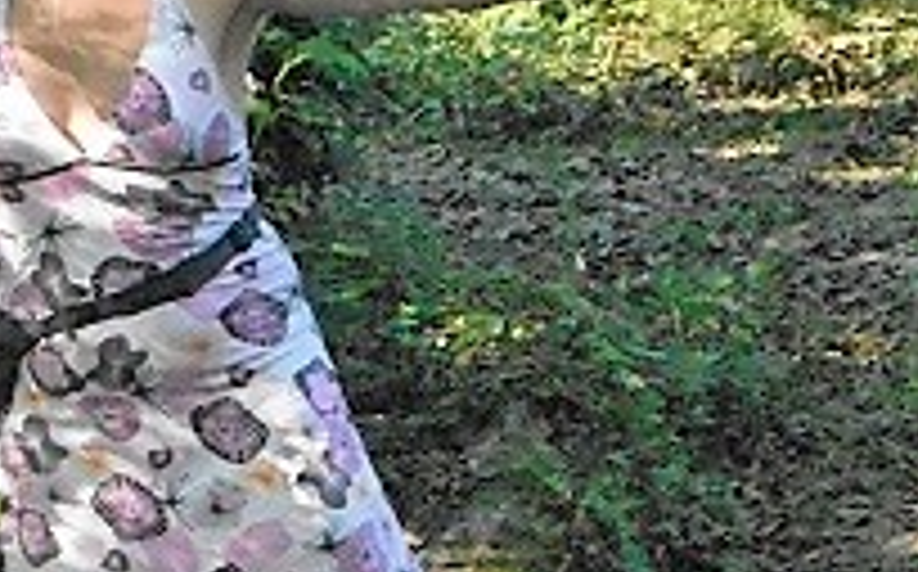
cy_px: 558
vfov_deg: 5.5
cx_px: 52
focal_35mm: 239
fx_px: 5973
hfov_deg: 8.7
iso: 1100
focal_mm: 15.9
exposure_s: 1/60
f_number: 5.6
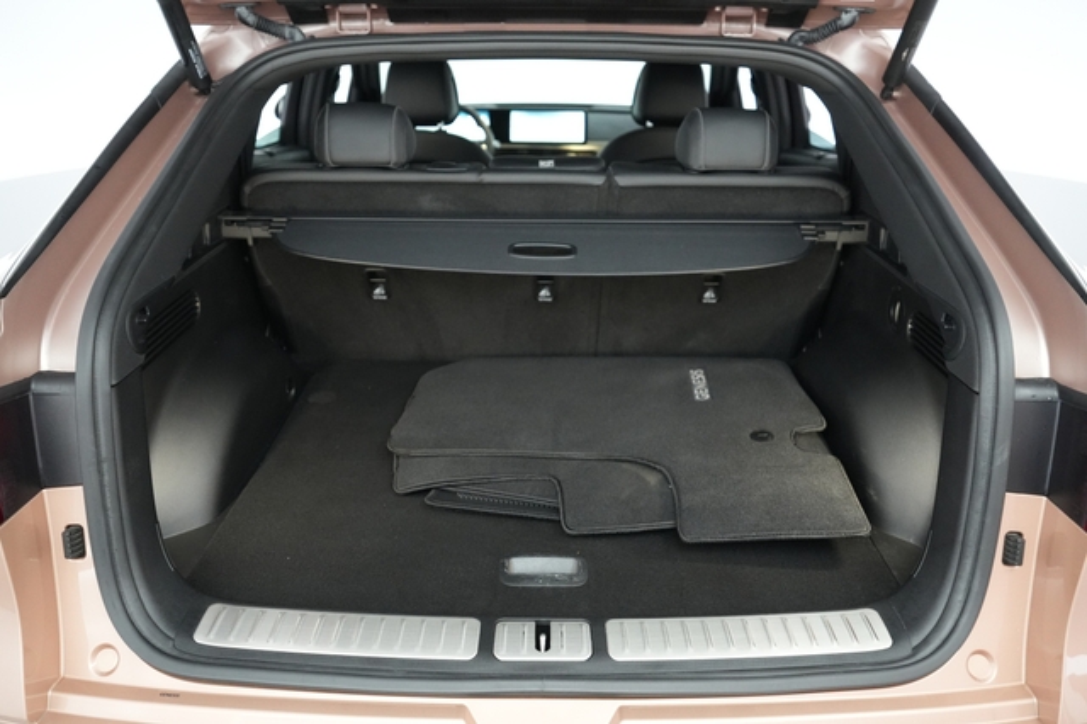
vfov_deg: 46.4
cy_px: 362
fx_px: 845
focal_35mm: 28
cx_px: 544
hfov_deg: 65.5
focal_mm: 28
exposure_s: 1/160
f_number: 2.8
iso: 5000
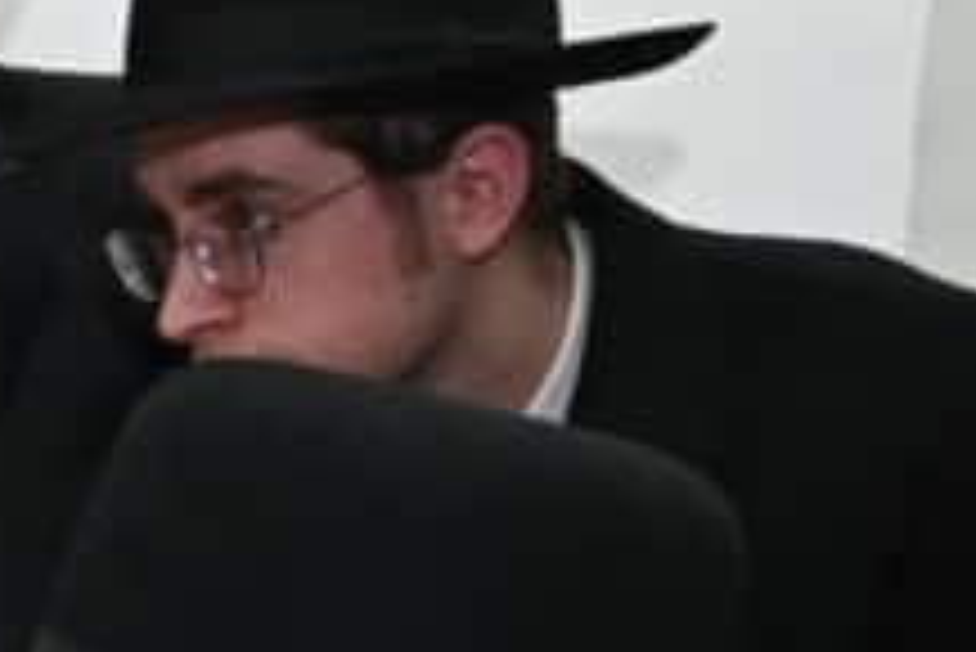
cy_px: 933
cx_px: -931
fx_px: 3065
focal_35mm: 113
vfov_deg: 11.7
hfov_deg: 15.0
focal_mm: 24
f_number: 7.1
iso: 1250
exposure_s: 1/100
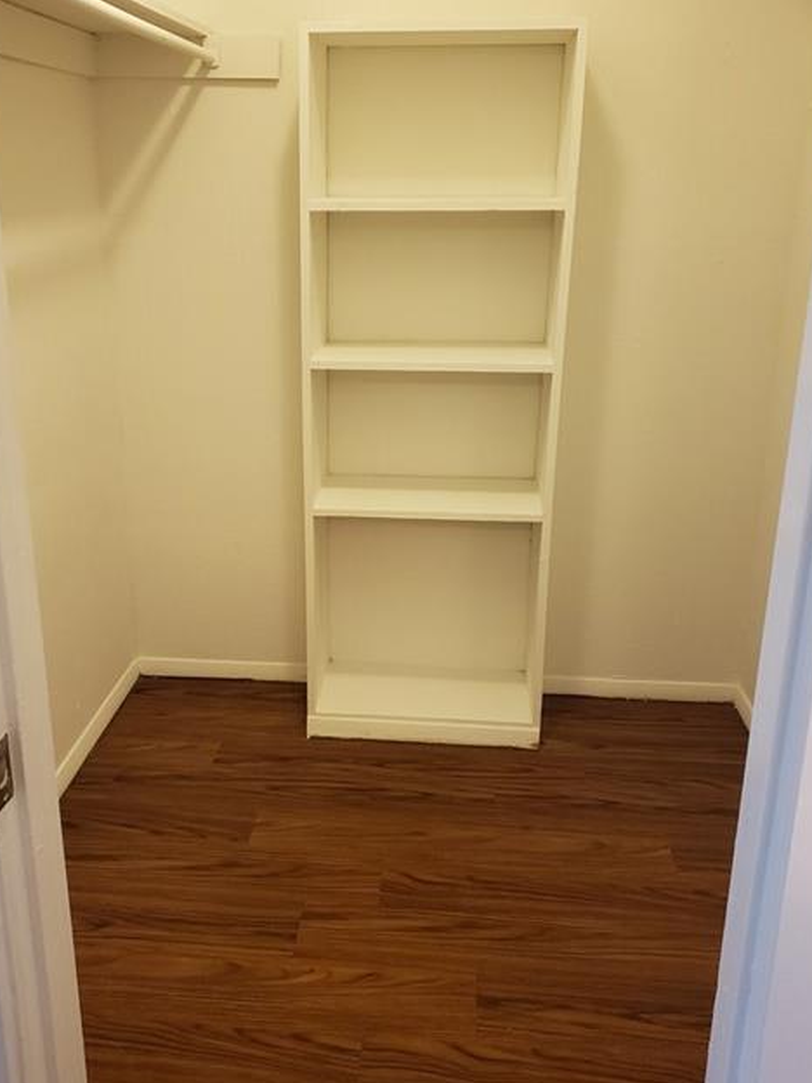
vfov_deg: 56.8
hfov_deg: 44.1
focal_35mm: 32
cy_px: 514
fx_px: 1001
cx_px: 363
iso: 250
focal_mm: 4.3
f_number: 1.5
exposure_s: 1/40
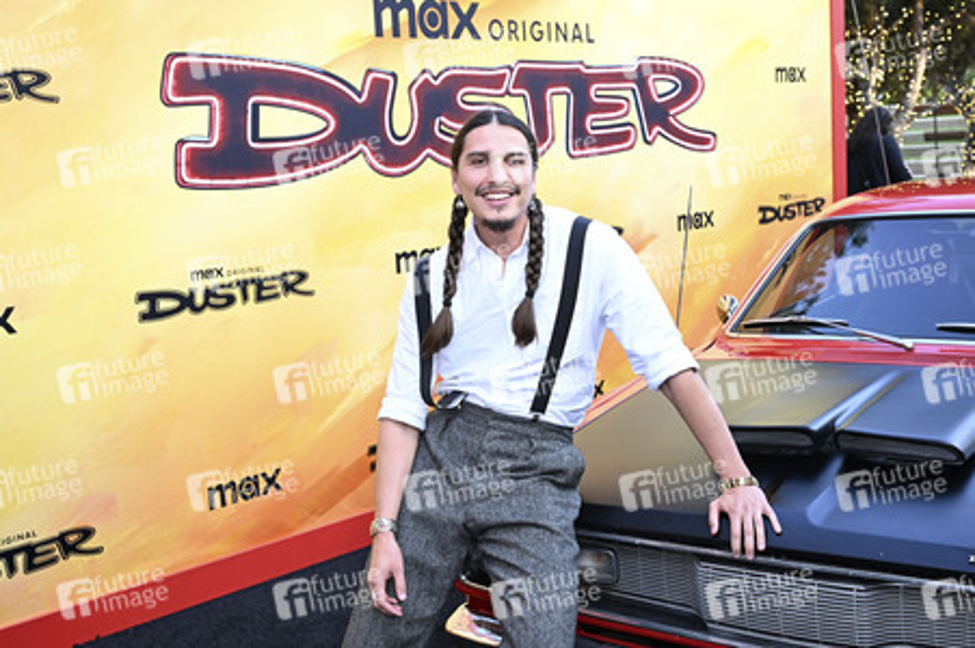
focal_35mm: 44
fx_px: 1191
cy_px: 324
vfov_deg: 30.5
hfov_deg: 44.5
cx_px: 488
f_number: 5.6
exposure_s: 1/200
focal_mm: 44
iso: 1250
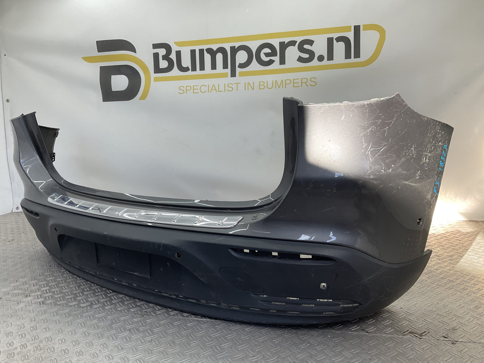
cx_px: 242
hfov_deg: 61.7
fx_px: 405
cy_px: 182
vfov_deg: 48.2
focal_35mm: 29
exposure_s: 1/137
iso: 16
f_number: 1.8
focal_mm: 3
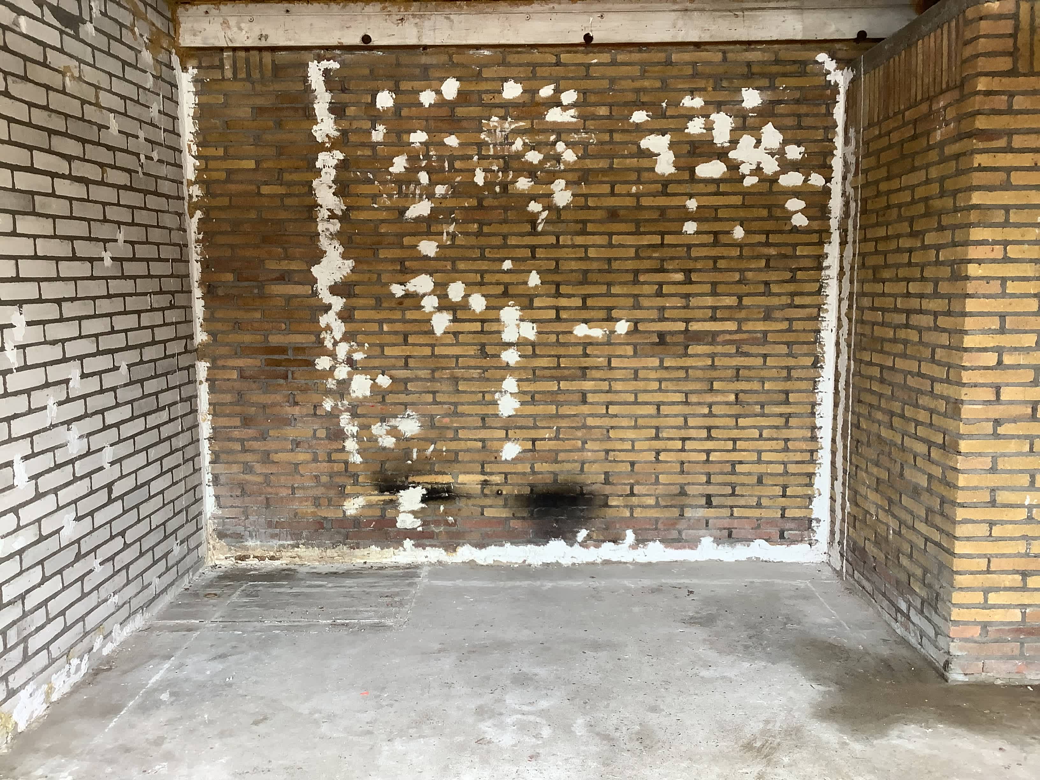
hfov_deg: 58.4
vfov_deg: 45.4
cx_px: 520
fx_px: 931
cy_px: 390
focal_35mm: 31
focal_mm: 3.3
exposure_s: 1/60
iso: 80
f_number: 2.4
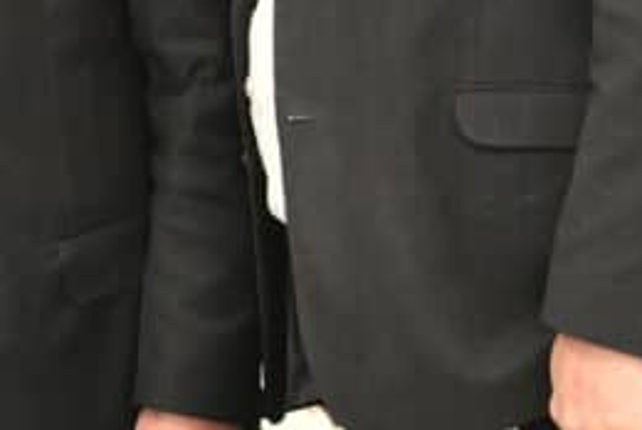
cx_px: -198
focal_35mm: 173
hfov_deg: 11.5
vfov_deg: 7.8
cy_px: -226
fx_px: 3089
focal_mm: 44
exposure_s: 1/200
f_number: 4
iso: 1000
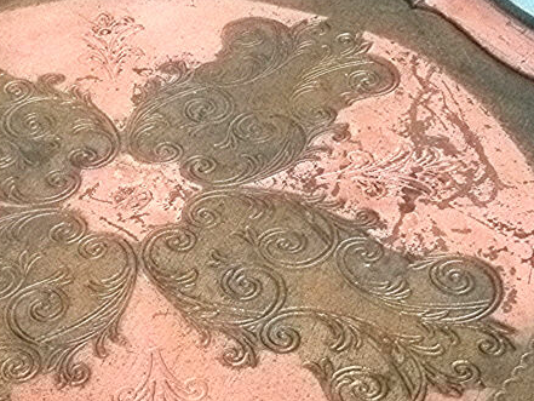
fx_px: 1003
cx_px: 156
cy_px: 345
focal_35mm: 65
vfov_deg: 22.2
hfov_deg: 29.5
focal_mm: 5
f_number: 10
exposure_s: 1/250
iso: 1600
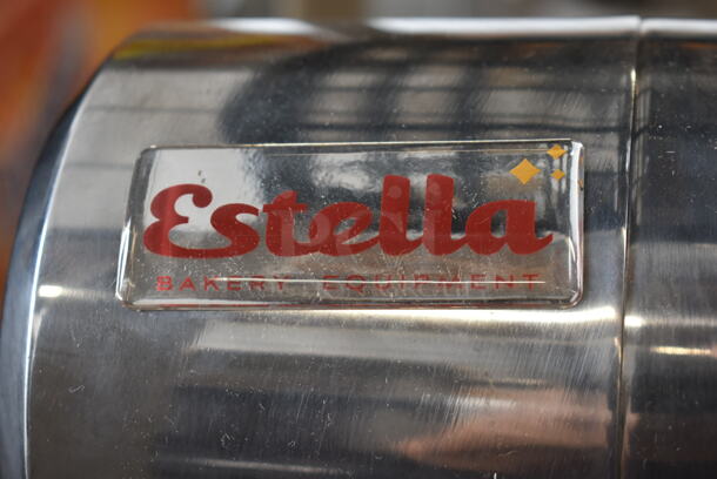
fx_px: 1495
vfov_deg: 18.2
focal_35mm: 75
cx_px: 358
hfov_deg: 27.0
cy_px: 240
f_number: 5.6
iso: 720
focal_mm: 50
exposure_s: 1/80
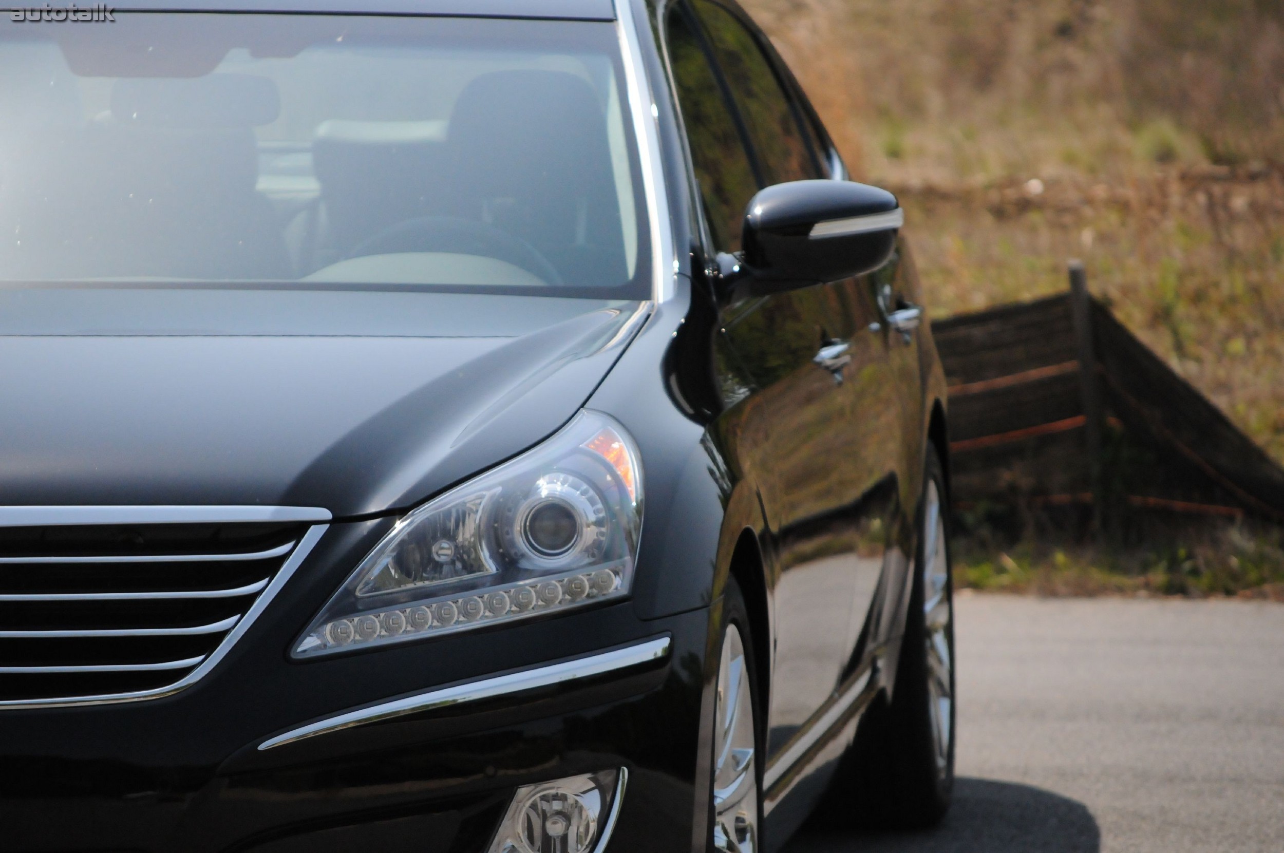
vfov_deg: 6.8
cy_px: 426
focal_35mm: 202
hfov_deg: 10.2
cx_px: 642
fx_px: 7214
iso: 2000
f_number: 5.6
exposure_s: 1/8000
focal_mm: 135
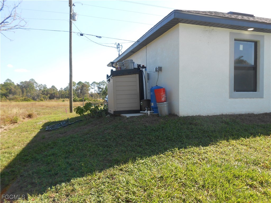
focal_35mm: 26
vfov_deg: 53.1
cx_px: 136
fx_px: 204
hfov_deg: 67.3
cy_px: 102
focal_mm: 4.6
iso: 80
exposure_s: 1/320
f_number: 3.5
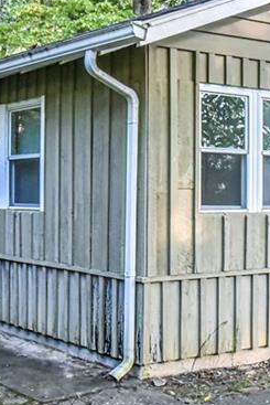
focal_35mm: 67
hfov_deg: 20.3
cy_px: 214
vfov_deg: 30.1
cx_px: 134
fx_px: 753
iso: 4000
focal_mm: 24
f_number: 10
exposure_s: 1/100
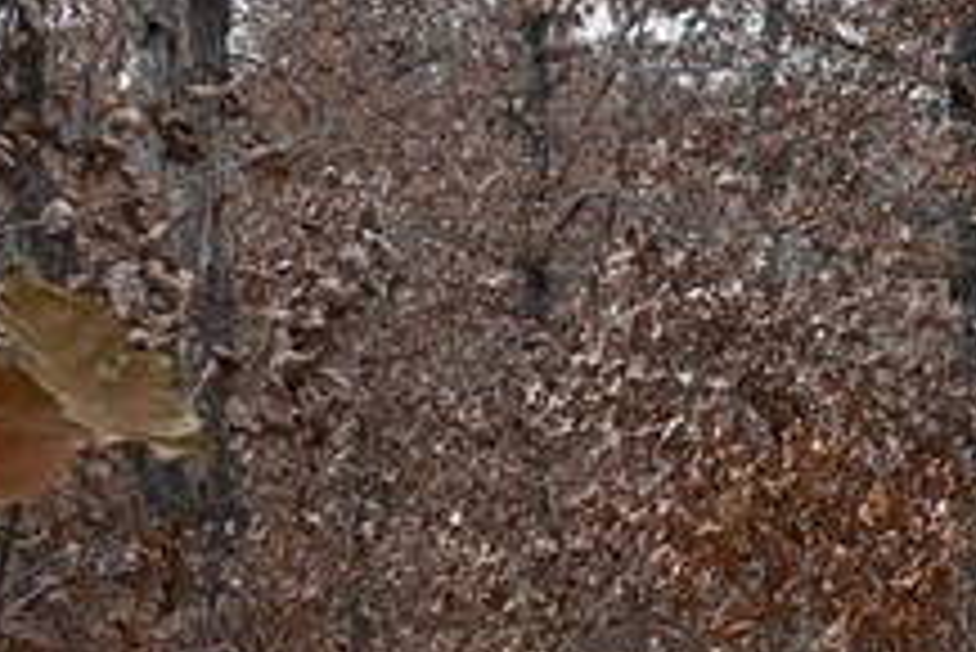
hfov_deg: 10.8
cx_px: 2159
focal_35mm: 169
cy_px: 540
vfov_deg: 8.1
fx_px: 4578
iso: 160
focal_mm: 22.5
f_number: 5.6
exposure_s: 1/250
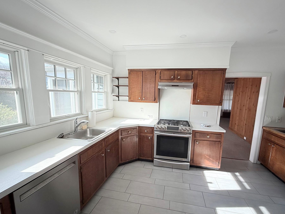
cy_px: 115
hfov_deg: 94.4
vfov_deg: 78.0
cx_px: 152
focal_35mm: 16
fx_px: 132
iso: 64
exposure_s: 1/99
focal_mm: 2.22
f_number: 2.2
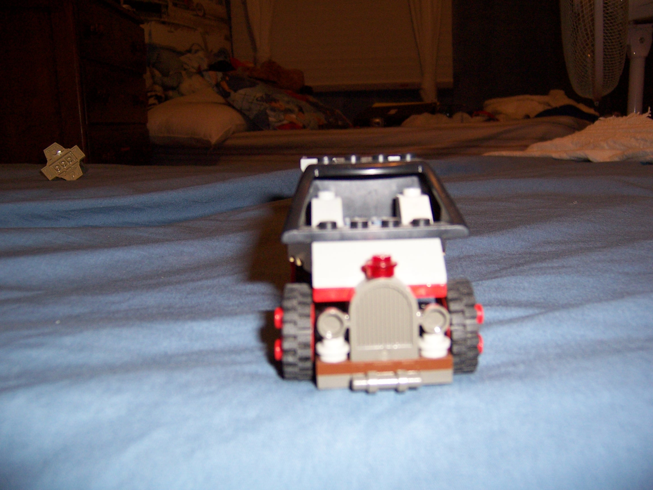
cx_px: 326
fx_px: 623
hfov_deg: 55.4
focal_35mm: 33
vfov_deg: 42.9
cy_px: 245
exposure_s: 1/60
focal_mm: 5.5
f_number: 2.8
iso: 140
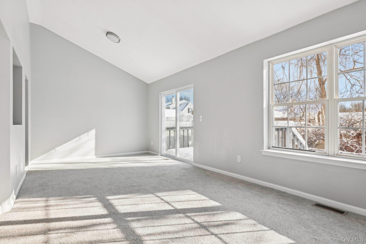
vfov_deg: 61.9
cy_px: 122
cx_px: 183
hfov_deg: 84.0
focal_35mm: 20
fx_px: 203
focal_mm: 20
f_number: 8
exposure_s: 1/800
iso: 400
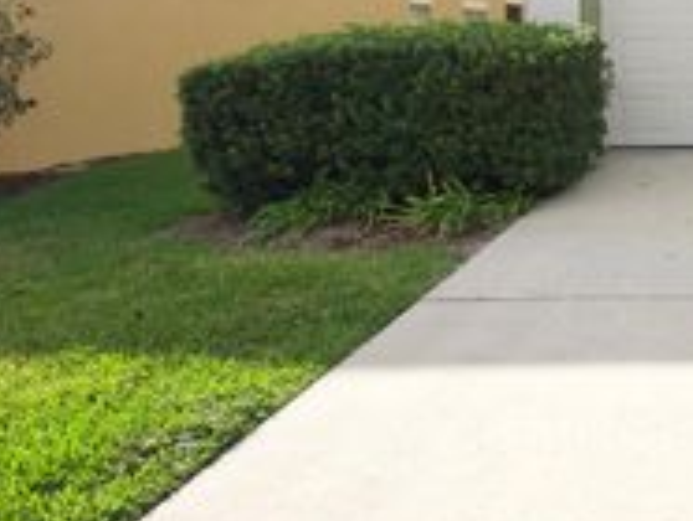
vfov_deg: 31.5
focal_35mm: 43
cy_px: 17
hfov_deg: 34.5
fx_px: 862
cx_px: 842
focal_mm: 8
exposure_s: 1/125
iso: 200
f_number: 10
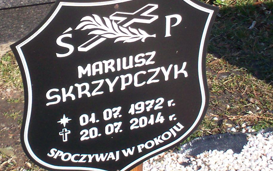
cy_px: 4
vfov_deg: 12.0
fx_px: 804
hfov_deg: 19.2
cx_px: 69
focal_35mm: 108
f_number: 4.5
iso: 100
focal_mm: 6
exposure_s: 1/369
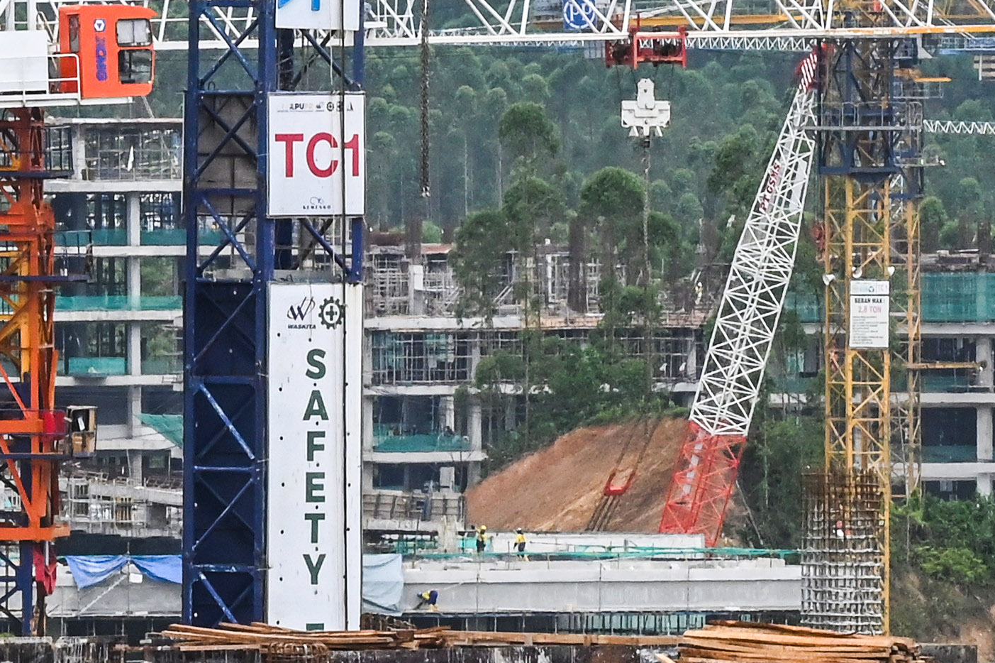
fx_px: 23812
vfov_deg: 1.6
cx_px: 158
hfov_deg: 2.4
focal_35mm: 862
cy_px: 302
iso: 1250
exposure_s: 1/640
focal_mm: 200
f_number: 20
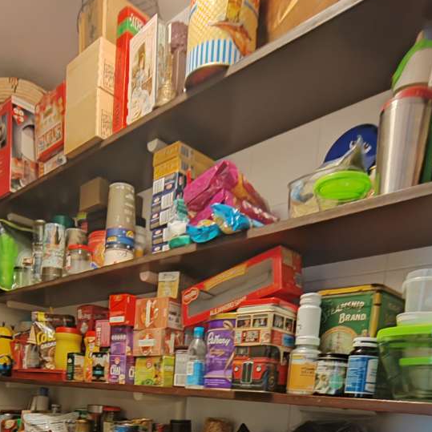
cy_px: 460
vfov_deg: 42.0
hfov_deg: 50.8
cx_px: 174
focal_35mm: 32
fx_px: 452
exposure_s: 1/16.7
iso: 1099
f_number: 2.2
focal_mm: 2.16
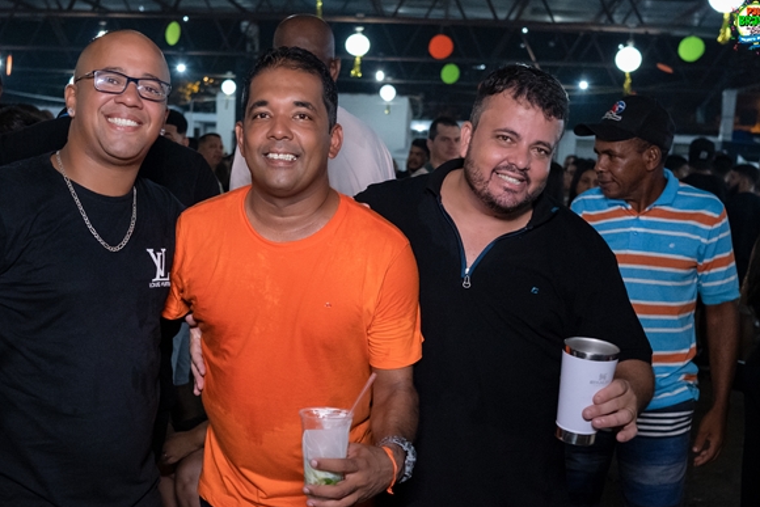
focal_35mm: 46
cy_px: 313
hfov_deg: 42.5
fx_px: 971
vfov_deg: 29.2
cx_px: 305
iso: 2500
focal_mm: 24
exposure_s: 1/400
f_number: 2.8
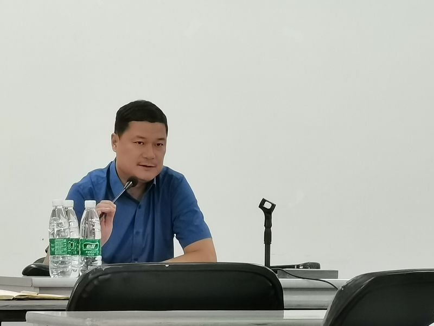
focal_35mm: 159
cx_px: 217
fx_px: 1993
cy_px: 163
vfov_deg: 9.3
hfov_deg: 12.4
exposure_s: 1/33.3
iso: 400
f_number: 1.8
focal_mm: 5.58
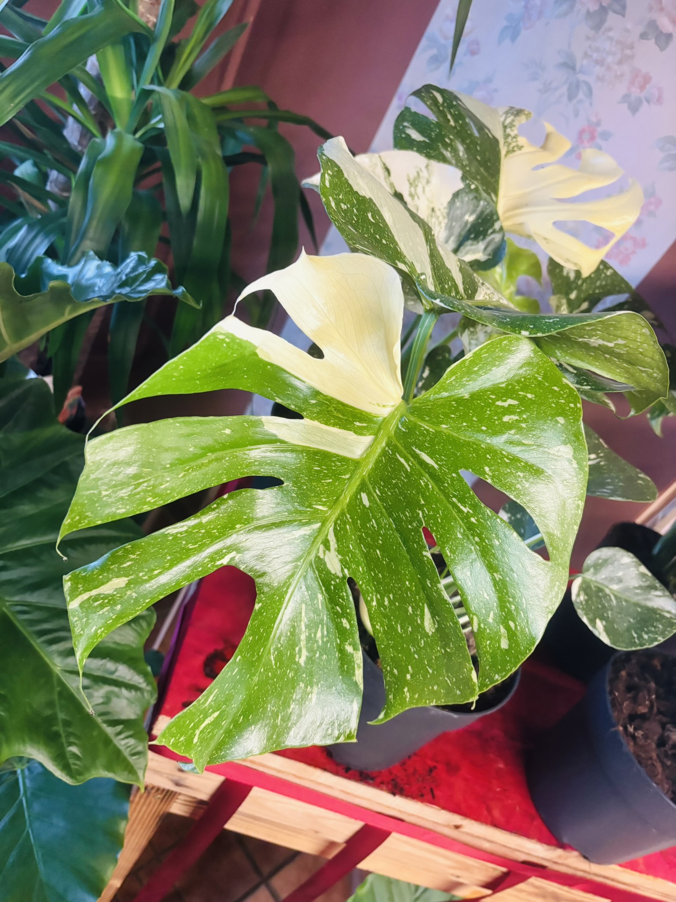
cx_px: 338
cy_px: 451
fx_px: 677
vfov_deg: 67.3
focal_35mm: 26
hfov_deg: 53.1
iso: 400
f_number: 1.6
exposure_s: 1/33
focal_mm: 5.96
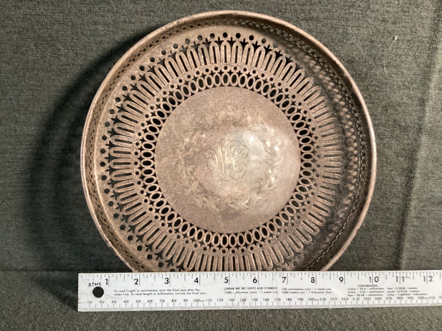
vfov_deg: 45.4
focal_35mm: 31
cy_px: 166
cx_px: 221
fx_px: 396
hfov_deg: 58.3
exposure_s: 1/60
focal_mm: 3.3
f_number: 2.4
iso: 250
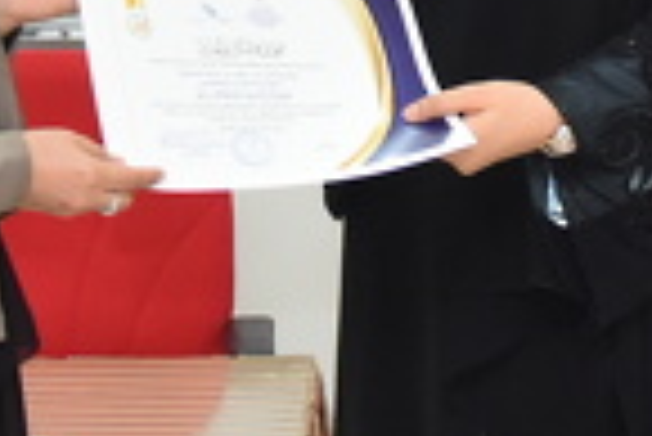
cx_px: 594
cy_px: -205
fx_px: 4188
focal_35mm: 231
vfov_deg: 5.9
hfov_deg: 8.9
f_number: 4
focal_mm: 42
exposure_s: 1/250
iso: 2000
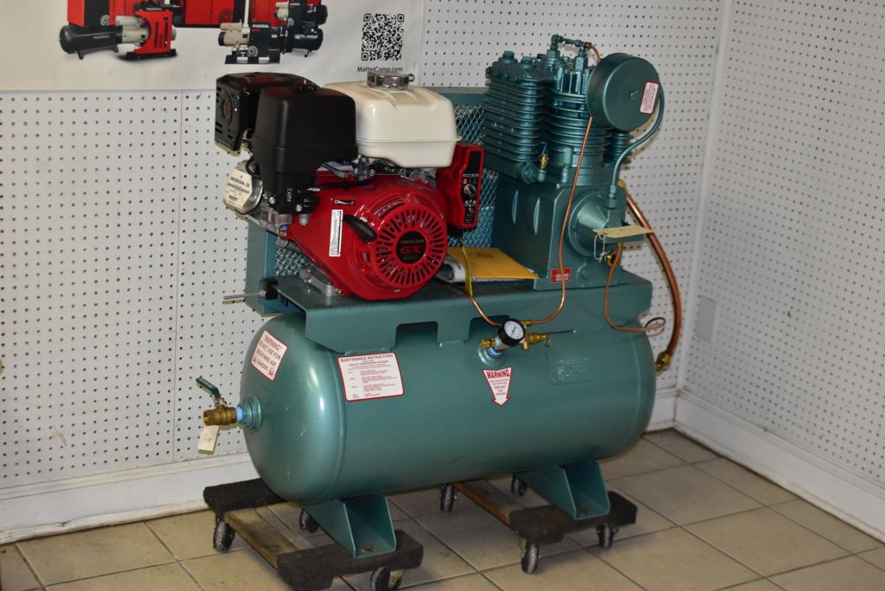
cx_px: 442
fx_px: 1402
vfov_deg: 23.8
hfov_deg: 35.0
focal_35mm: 57
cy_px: 296
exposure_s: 1/60
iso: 1800
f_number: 5.6
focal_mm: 38
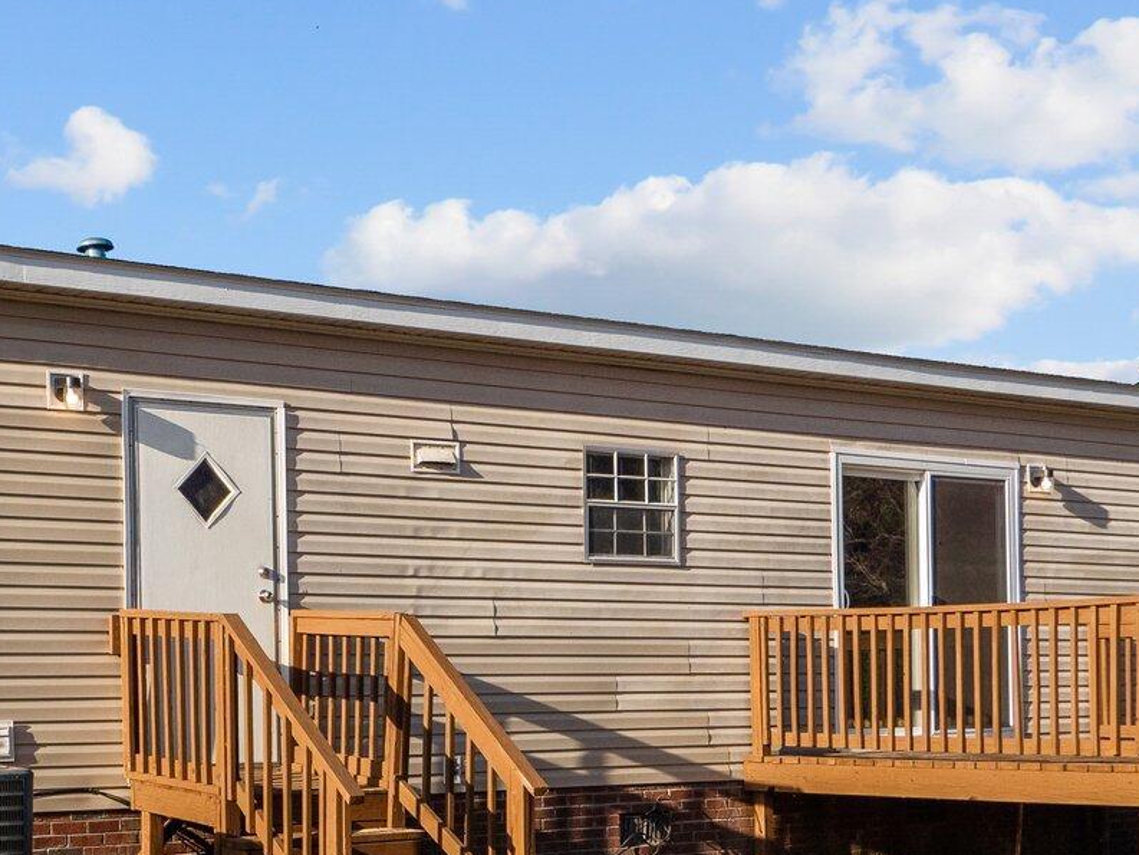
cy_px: 678
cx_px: 401
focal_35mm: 62
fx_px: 2040
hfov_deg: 31.0
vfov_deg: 23.3
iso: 200
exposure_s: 1/1250
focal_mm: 12
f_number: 5.6
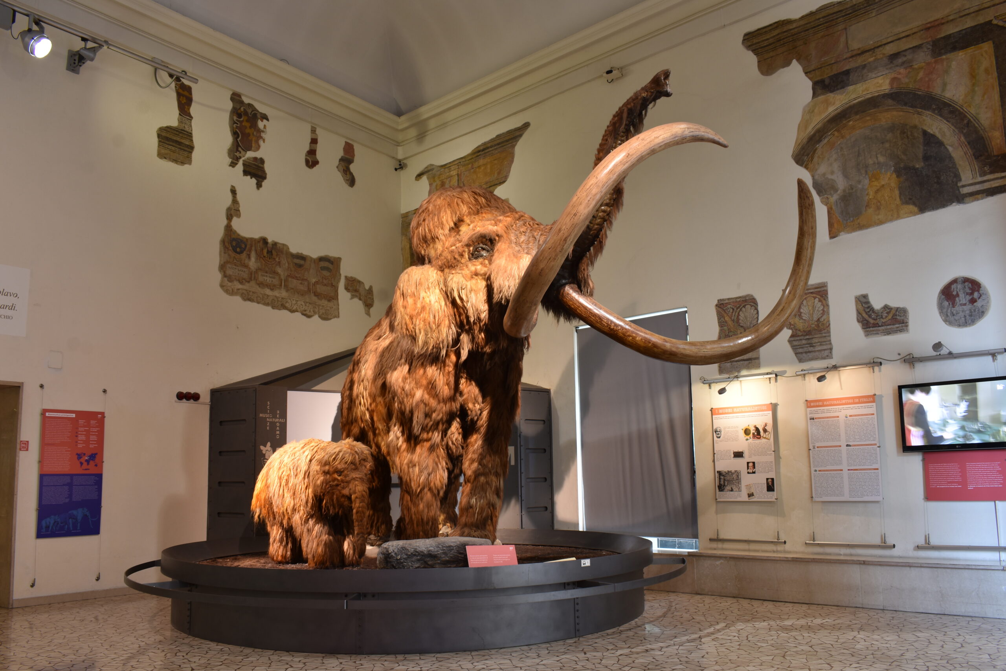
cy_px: 336
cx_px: 503
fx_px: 838
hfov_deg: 61.9
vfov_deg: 43.6
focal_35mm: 30
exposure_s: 1/1.6
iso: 100
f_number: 9
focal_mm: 20
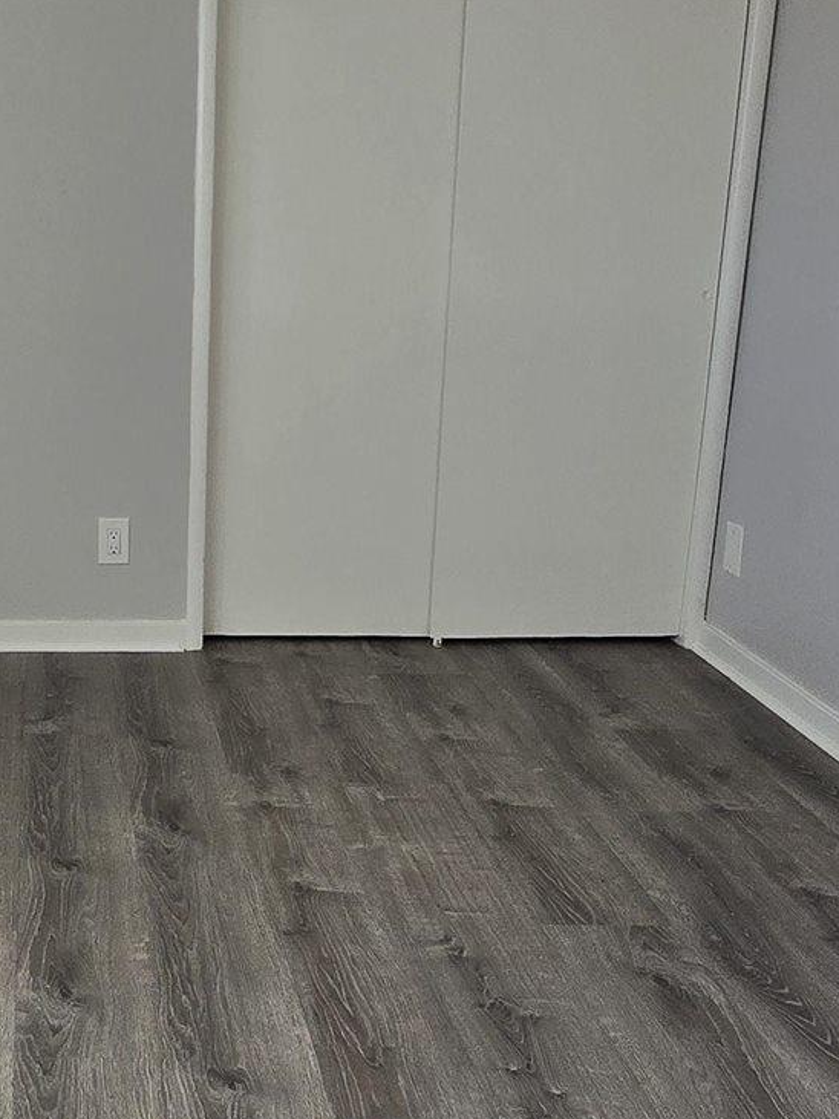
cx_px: -29
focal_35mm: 41
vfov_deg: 45.8
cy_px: 553
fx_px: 1325
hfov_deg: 32.0
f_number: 2.2
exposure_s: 1/120
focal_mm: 2.2
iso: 64
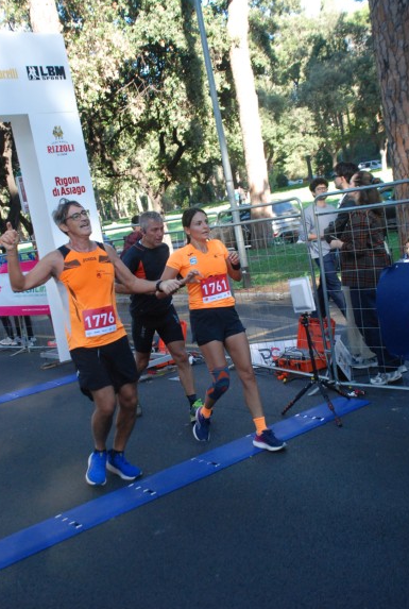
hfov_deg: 30.7
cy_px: 307
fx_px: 746
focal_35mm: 44
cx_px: 209
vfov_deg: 44.4
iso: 1000
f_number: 4
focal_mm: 28
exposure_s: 1/500
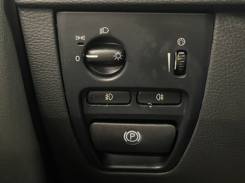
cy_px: 92
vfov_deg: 28.0
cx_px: 122
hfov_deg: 36.8
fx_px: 368
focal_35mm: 52
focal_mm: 6
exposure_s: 1/33
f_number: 2
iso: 1000
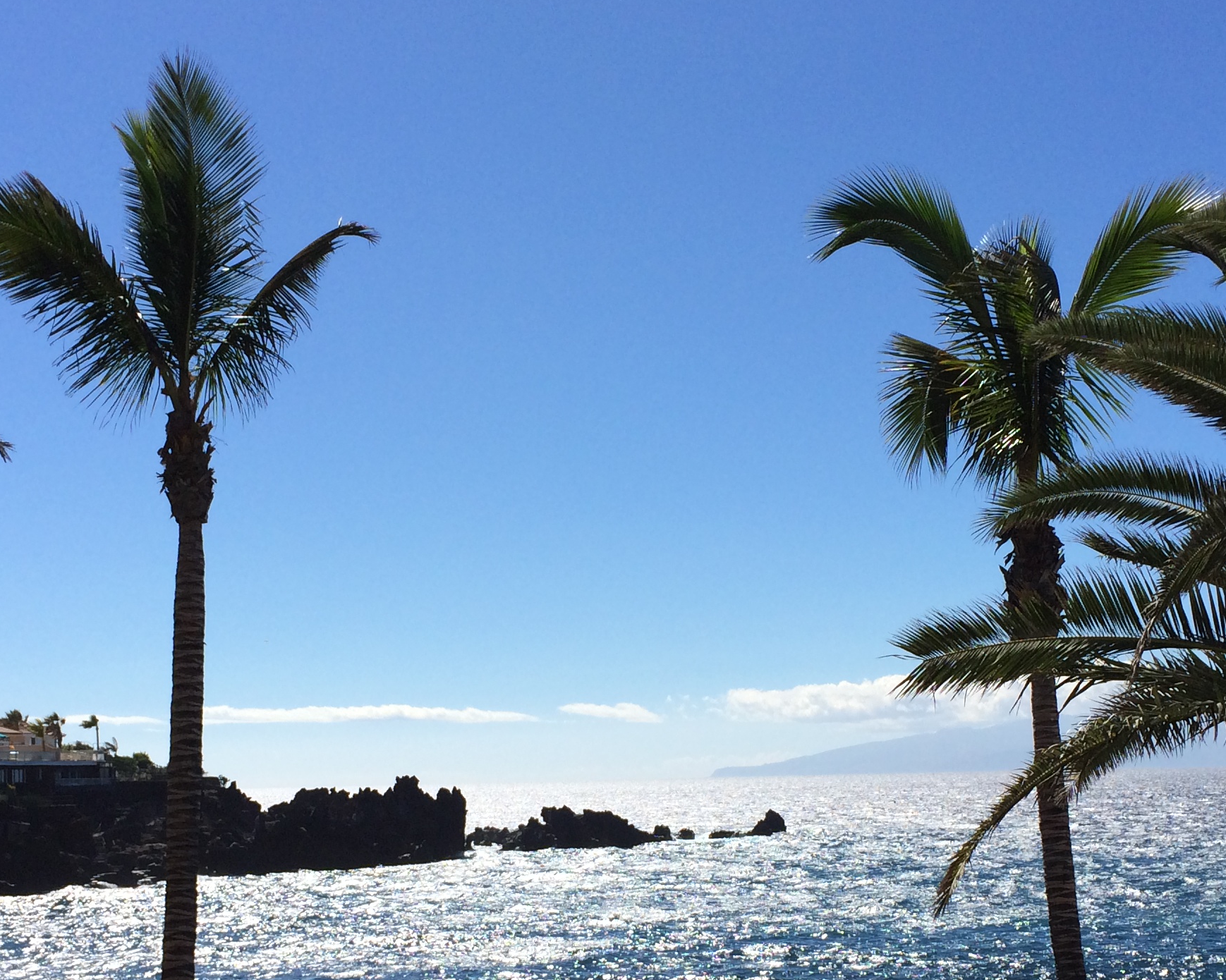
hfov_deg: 34.1
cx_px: 648
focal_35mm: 55
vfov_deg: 27.3
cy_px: 698
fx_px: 1995
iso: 40
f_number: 2.2
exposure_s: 1/4115
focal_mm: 4.12
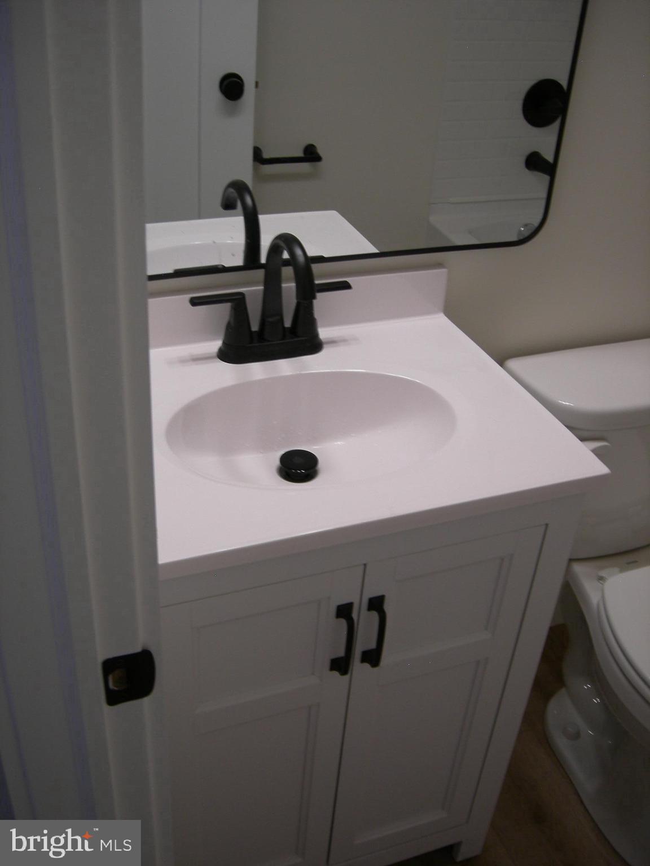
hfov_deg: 39.7
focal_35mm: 36
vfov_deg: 51.4
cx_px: 325
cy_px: 433
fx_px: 901
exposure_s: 1/31.4
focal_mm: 7.5
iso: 64
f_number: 2.7
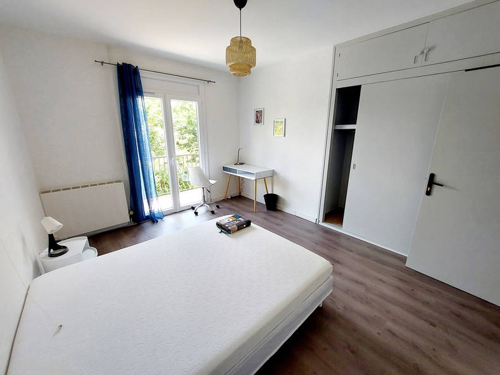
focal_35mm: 13
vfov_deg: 89.9
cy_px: 188
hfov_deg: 106.2
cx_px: 250
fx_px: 188
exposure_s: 1/100
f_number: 2.2
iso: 100
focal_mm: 1.74
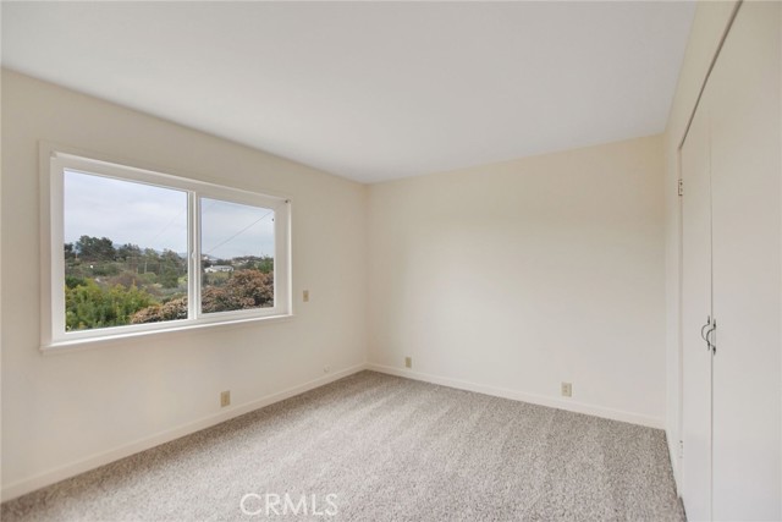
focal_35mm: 15
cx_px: 391
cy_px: 261
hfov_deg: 100.4
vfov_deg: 77.4
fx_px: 326
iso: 800
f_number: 3.5
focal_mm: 10
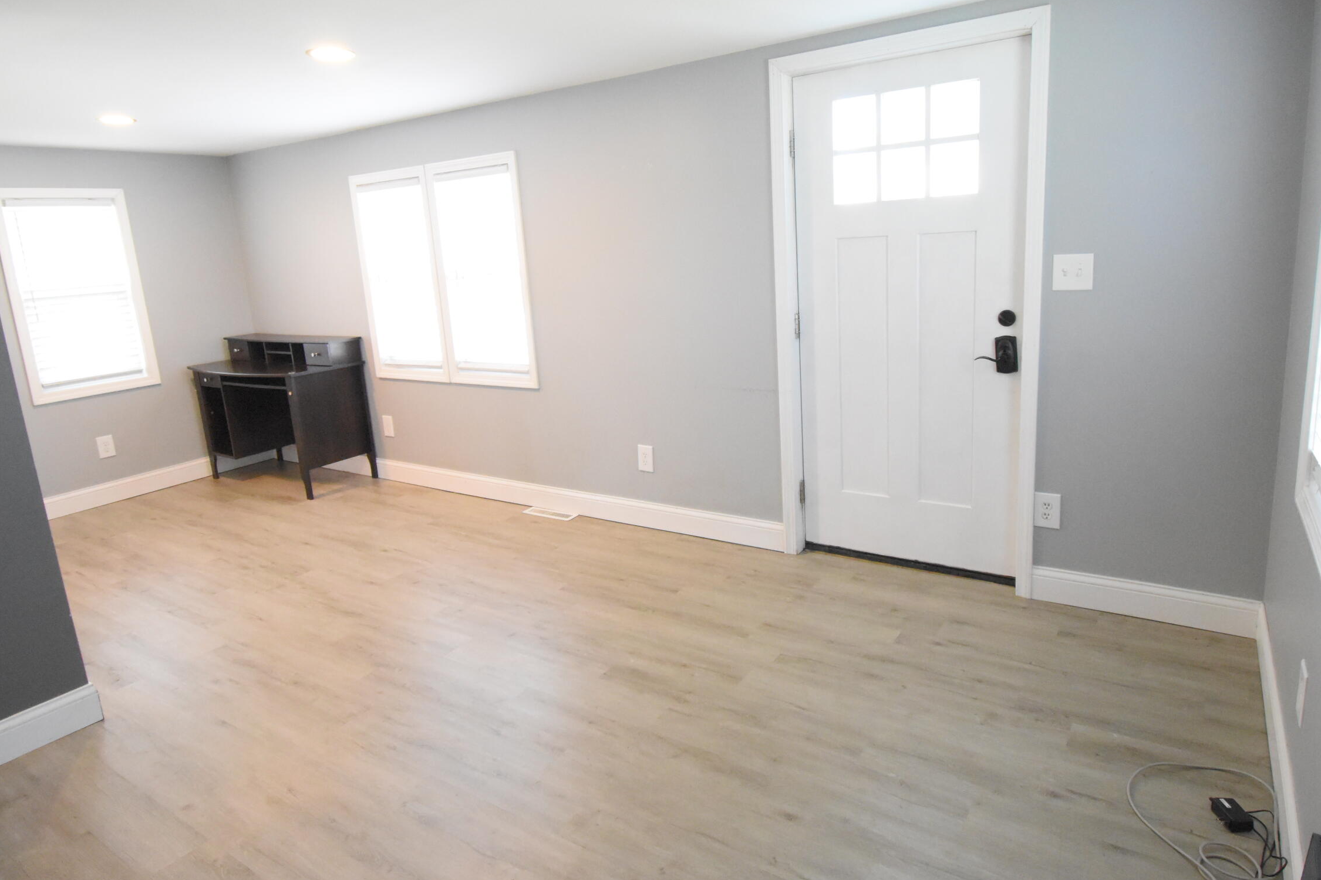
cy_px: 395
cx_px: 692
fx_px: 734
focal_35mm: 20
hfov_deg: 83.9
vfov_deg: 61.8
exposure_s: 1/125
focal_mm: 10
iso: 4000
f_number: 4.5
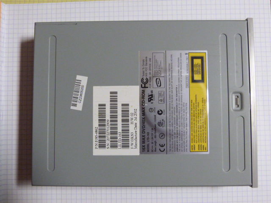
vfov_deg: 38.7
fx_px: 290
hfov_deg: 50.1
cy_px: 102
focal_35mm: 37
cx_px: 136
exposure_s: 1/15
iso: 800
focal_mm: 6.5
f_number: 3.1
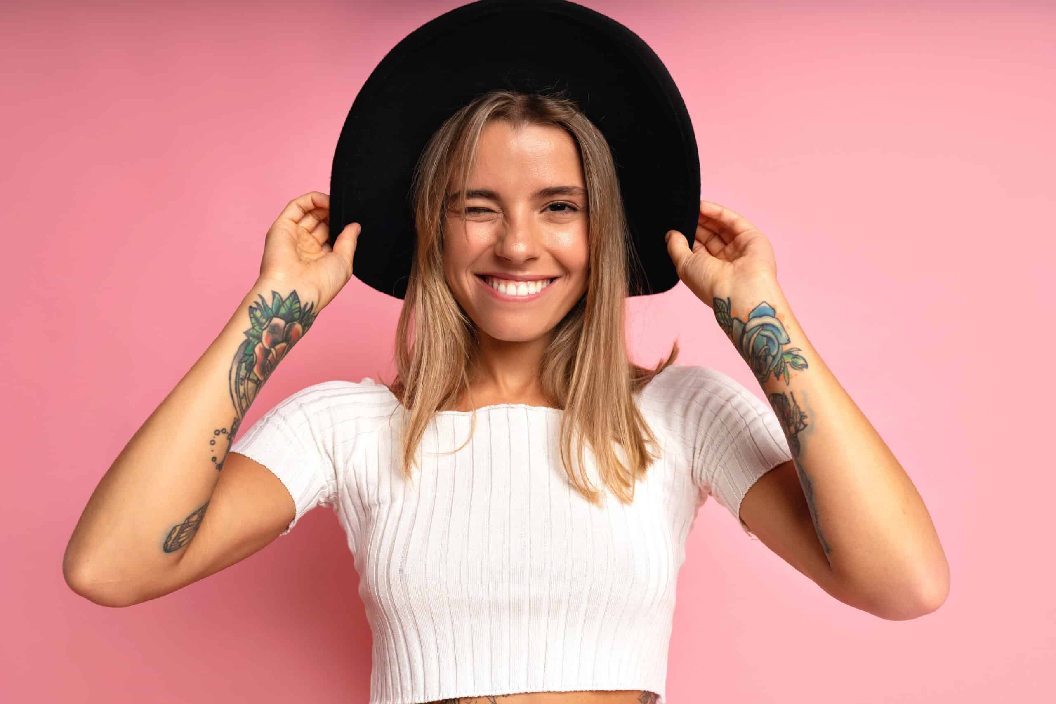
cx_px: 528
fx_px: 1027
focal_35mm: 35
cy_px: 352
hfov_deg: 54.4
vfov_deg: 37.9
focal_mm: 35
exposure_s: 1/200
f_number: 4
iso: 100
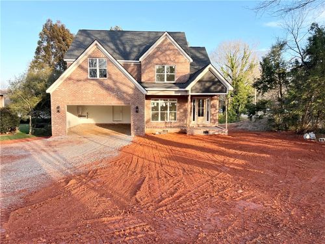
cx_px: 162
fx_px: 244
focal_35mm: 26
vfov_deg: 53.1
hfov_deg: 67.3
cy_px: 122
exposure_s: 1/674
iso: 50
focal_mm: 5.7
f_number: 1.5
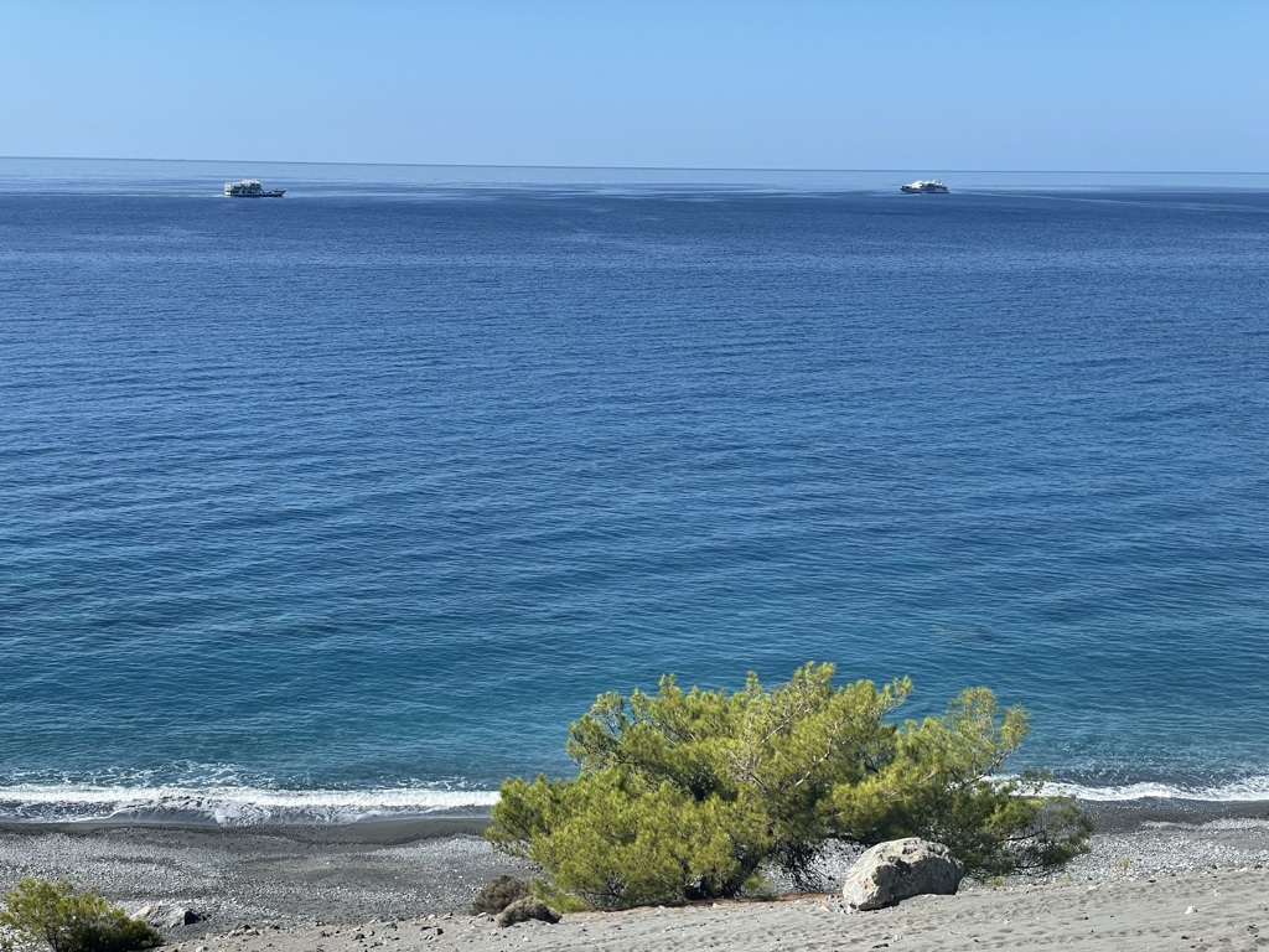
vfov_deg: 28.0
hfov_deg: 36.8
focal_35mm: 52
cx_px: 634
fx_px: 1906
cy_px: 476
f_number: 2
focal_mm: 6
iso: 25
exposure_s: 1/1546
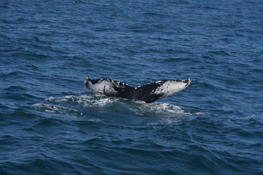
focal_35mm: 128
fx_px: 931
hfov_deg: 16.1
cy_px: 88
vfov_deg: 10.8
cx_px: 132
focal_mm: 85
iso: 200
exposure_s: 1/1600
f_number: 5.6
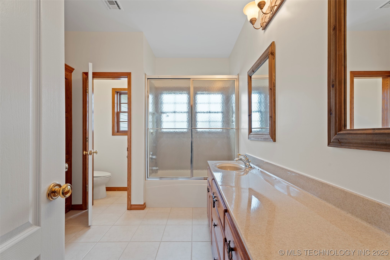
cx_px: 195
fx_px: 173
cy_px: 130
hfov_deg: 96.7
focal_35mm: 16
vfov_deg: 73.7
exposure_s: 1/2.5
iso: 250
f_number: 9
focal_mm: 16
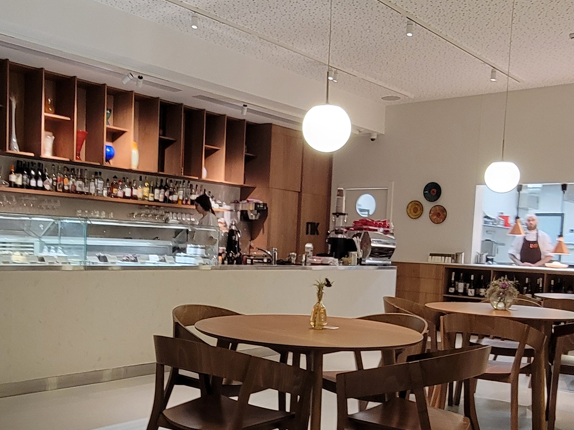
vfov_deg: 39.3
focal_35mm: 36
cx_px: 254
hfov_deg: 51.2
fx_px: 597
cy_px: 276
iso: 250
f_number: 2.2
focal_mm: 2.2
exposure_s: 1/50
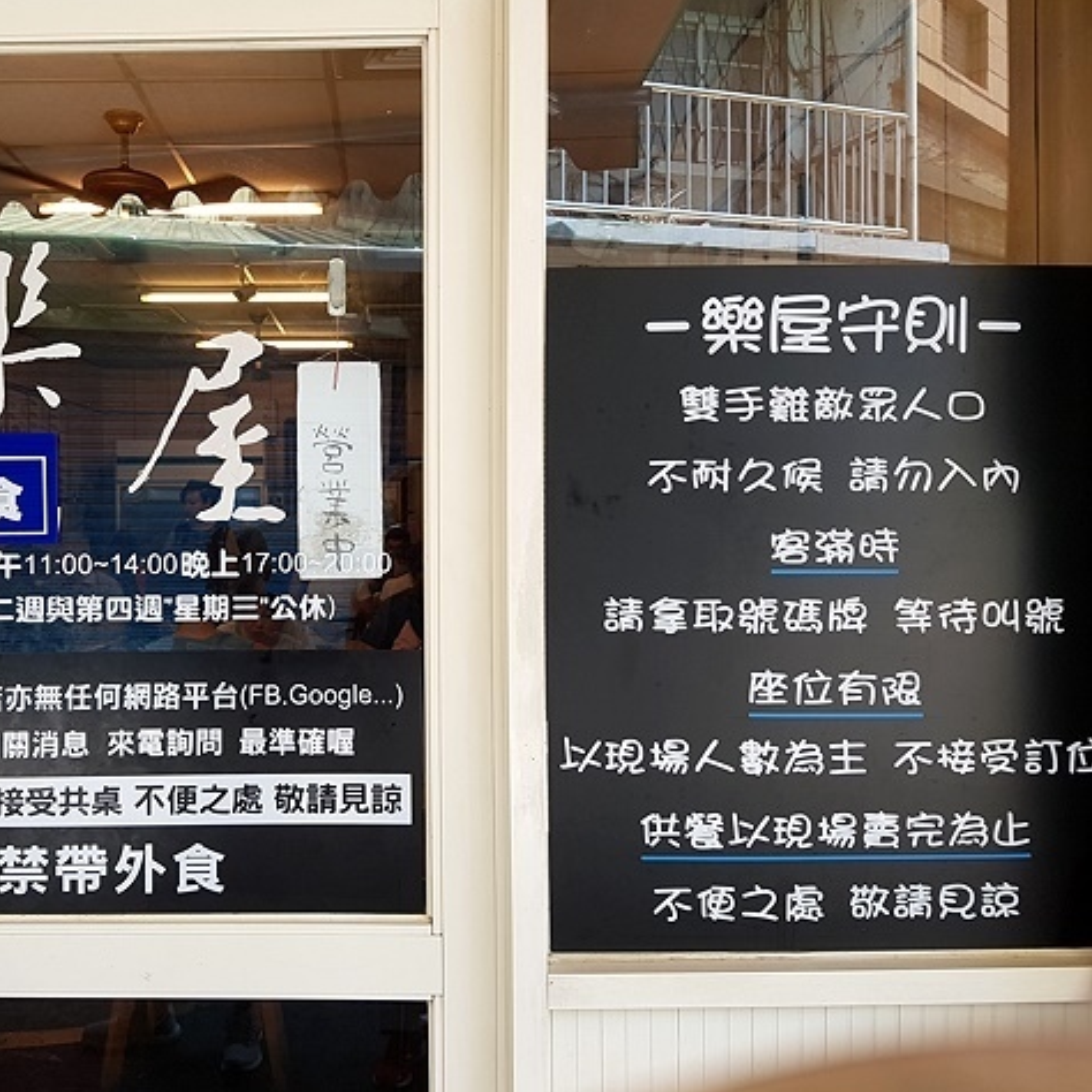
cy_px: 544
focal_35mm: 31
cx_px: 394
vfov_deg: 52.5
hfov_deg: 51.8
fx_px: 1106
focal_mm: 4.2
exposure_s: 1/147
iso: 50
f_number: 1.7
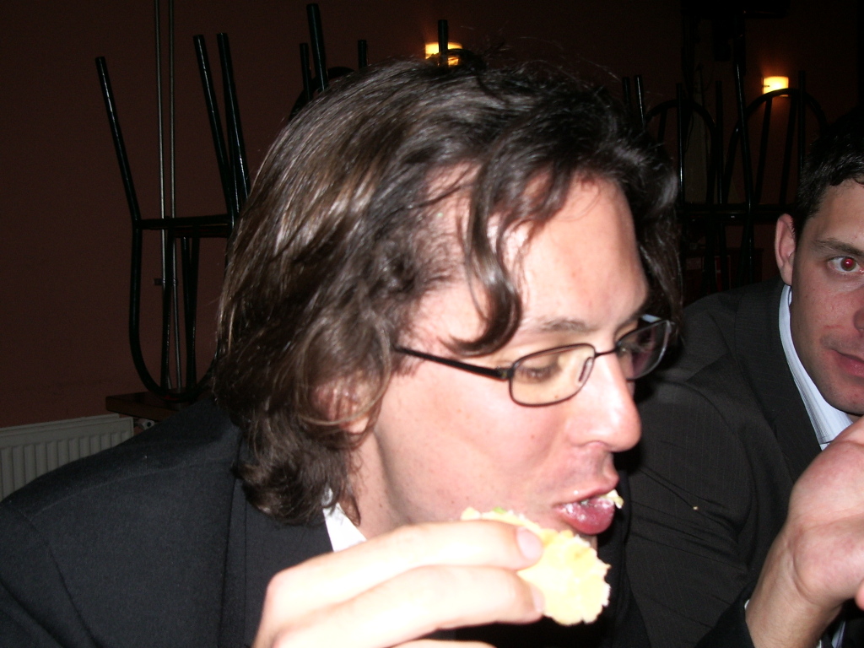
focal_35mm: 50
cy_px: 324
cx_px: 432
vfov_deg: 29.1
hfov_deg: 38.2
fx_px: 1248
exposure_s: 1/50
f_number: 3.1
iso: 100
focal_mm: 8.2
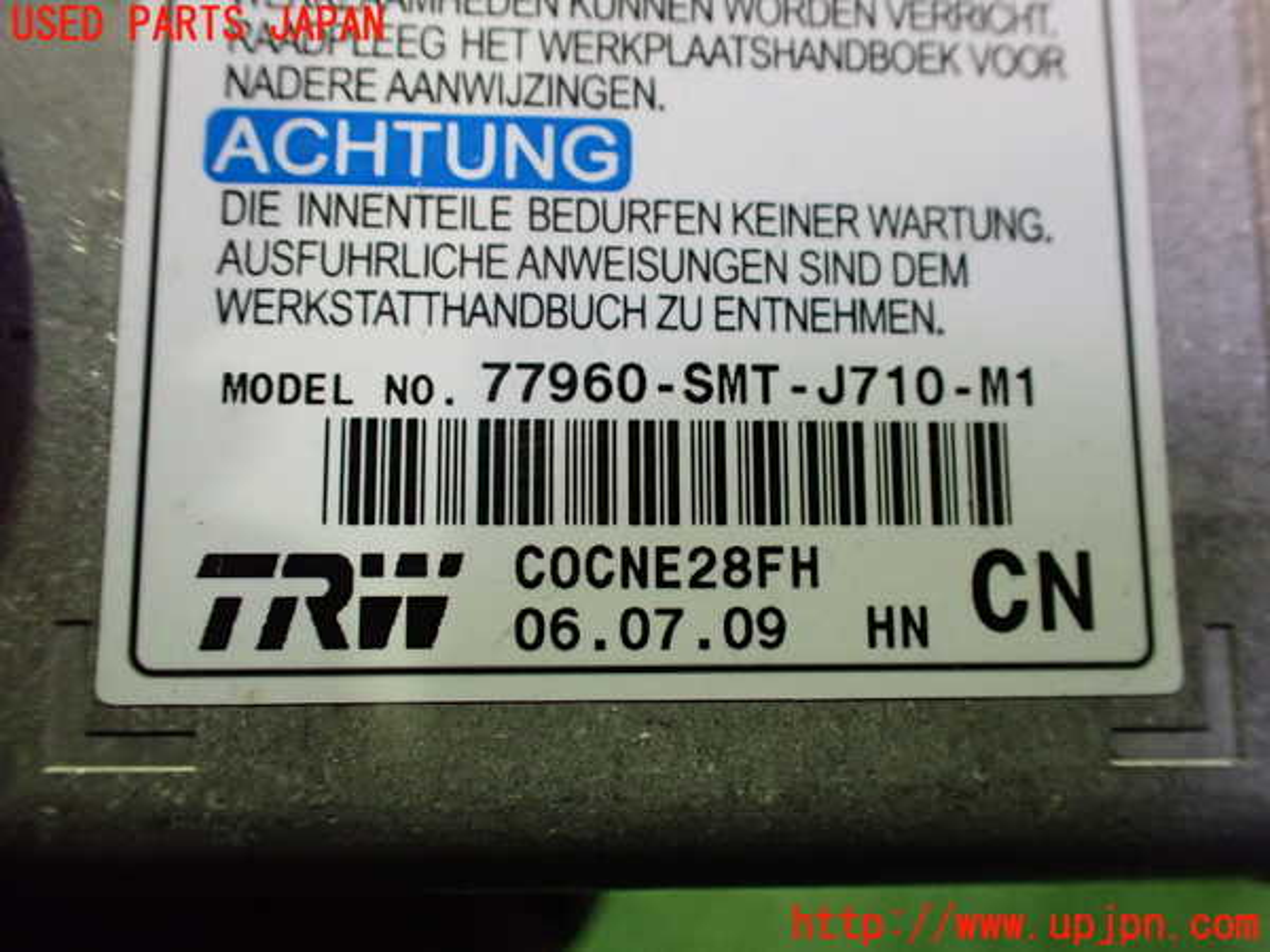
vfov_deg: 46.8
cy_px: 476
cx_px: 635
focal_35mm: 30
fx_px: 1101
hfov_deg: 60.0
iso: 800
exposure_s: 1/100
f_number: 2.3
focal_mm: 5.4
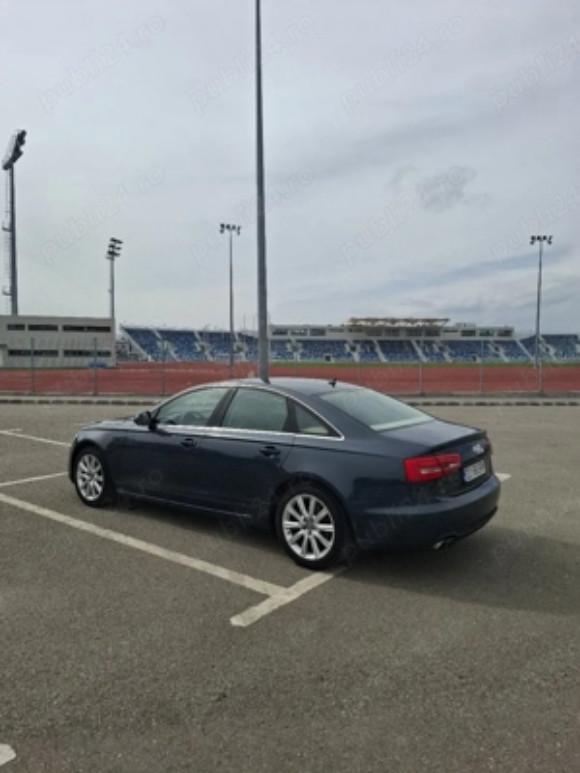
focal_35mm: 23
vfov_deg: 73.9
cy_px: 386
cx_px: 290
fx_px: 514
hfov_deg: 58.9
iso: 50
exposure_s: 1/2500
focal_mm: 5.54
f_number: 1.8
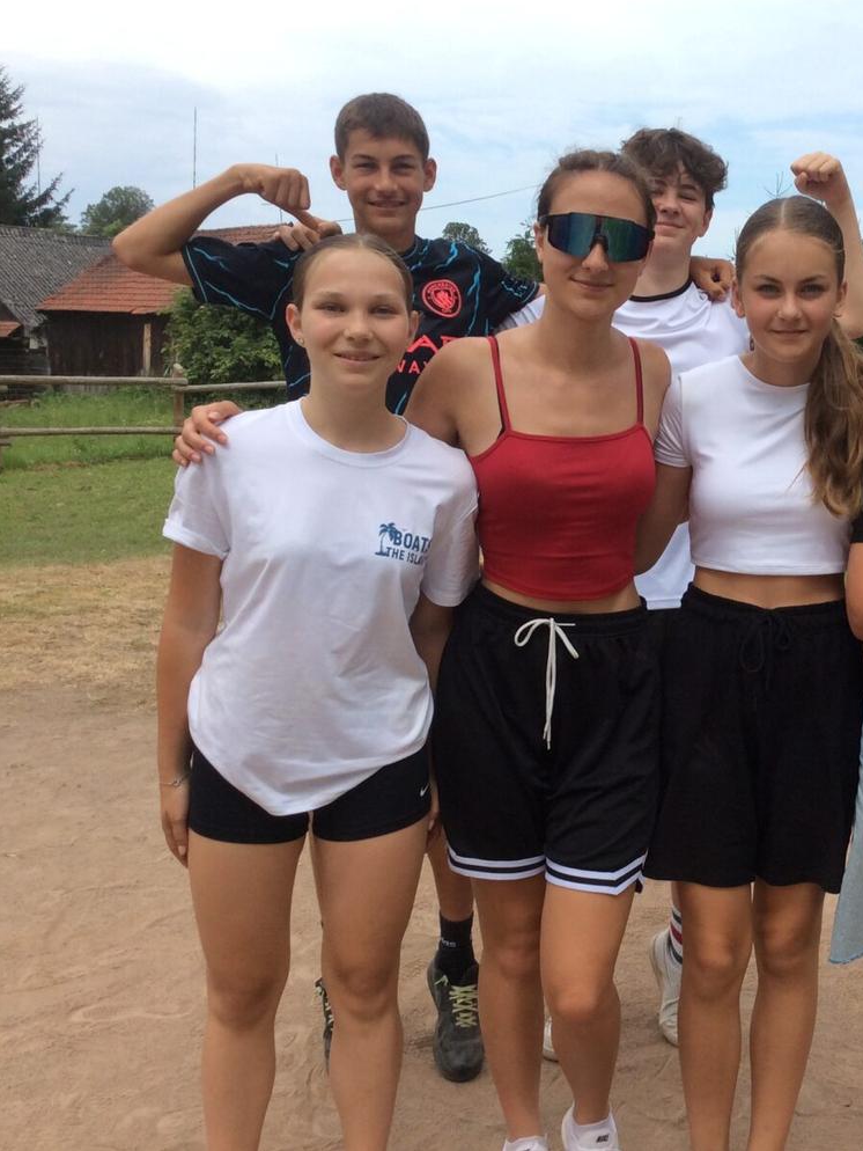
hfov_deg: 32.8
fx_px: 1429
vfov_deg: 43.8
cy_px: 574
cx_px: 679
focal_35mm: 43
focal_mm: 3.3
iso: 32
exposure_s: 1/1040
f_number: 2.4
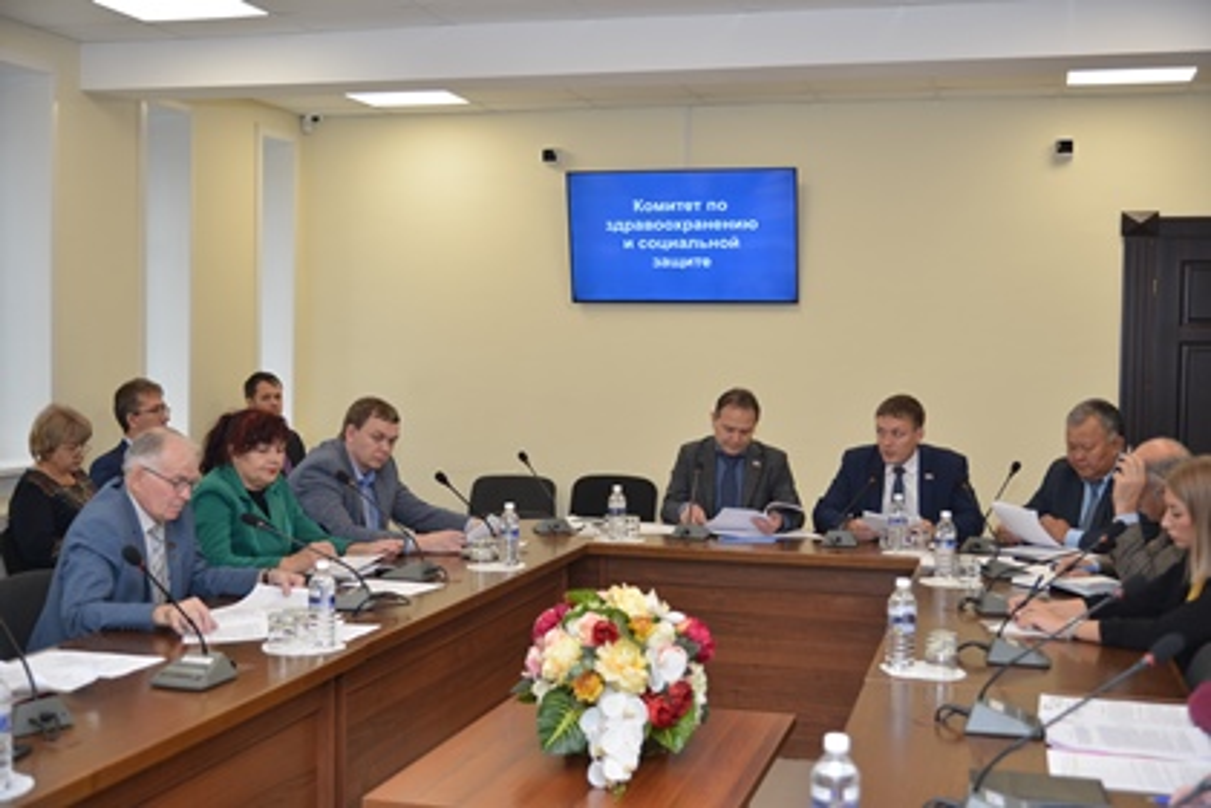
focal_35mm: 44
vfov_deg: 30.5
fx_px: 1480
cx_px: 606
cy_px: 404
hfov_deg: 44.5
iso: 220
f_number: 4
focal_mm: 44
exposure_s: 1/60
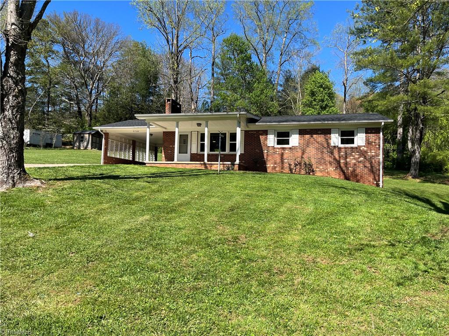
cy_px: 168
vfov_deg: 53.1
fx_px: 337
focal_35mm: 26
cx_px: 224
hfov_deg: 67.3
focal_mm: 5.1
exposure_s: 1/2062
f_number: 1.6
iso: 50
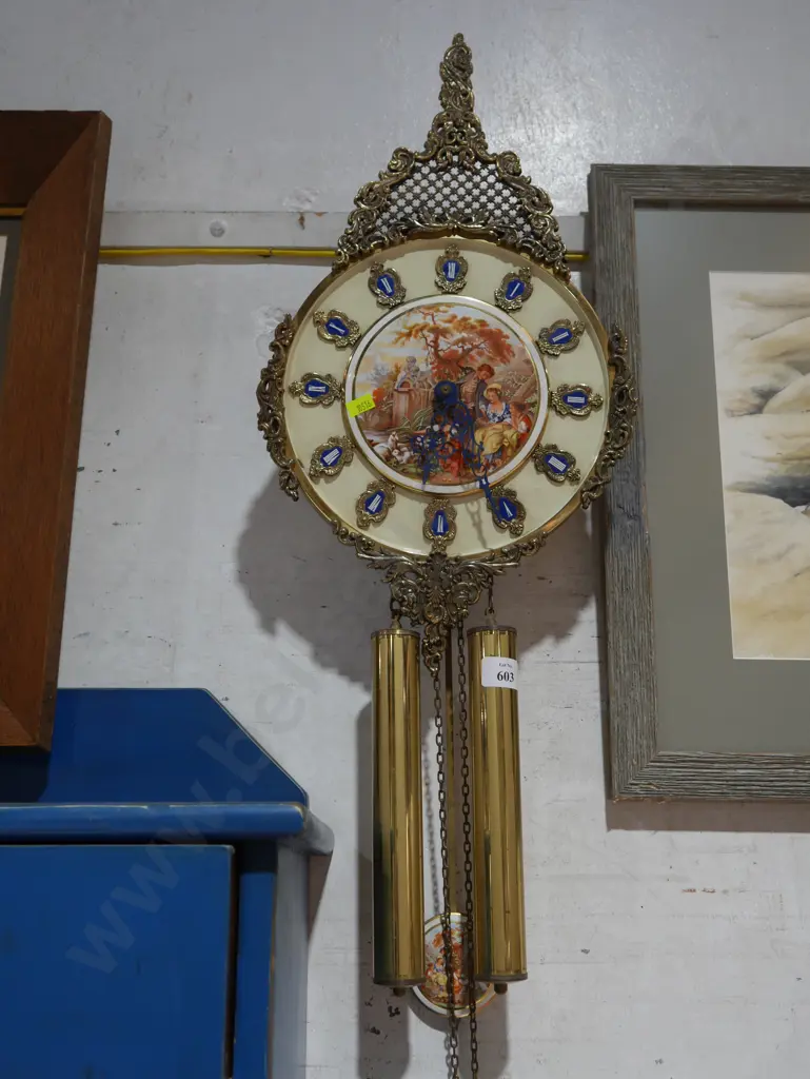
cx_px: 405
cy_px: 540
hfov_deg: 39.7
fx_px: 1122
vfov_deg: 51.3
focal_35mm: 36
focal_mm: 18
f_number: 4
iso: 320
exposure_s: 1/60
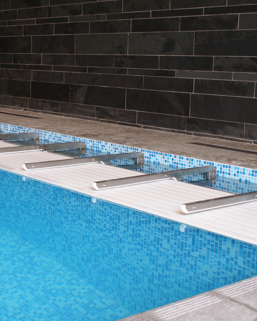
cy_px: 161
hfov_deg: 25.1
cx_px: 64
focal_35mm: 60
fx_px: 570
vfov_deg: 31.4
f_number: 5
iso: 400
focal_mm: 28
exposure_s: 1/8
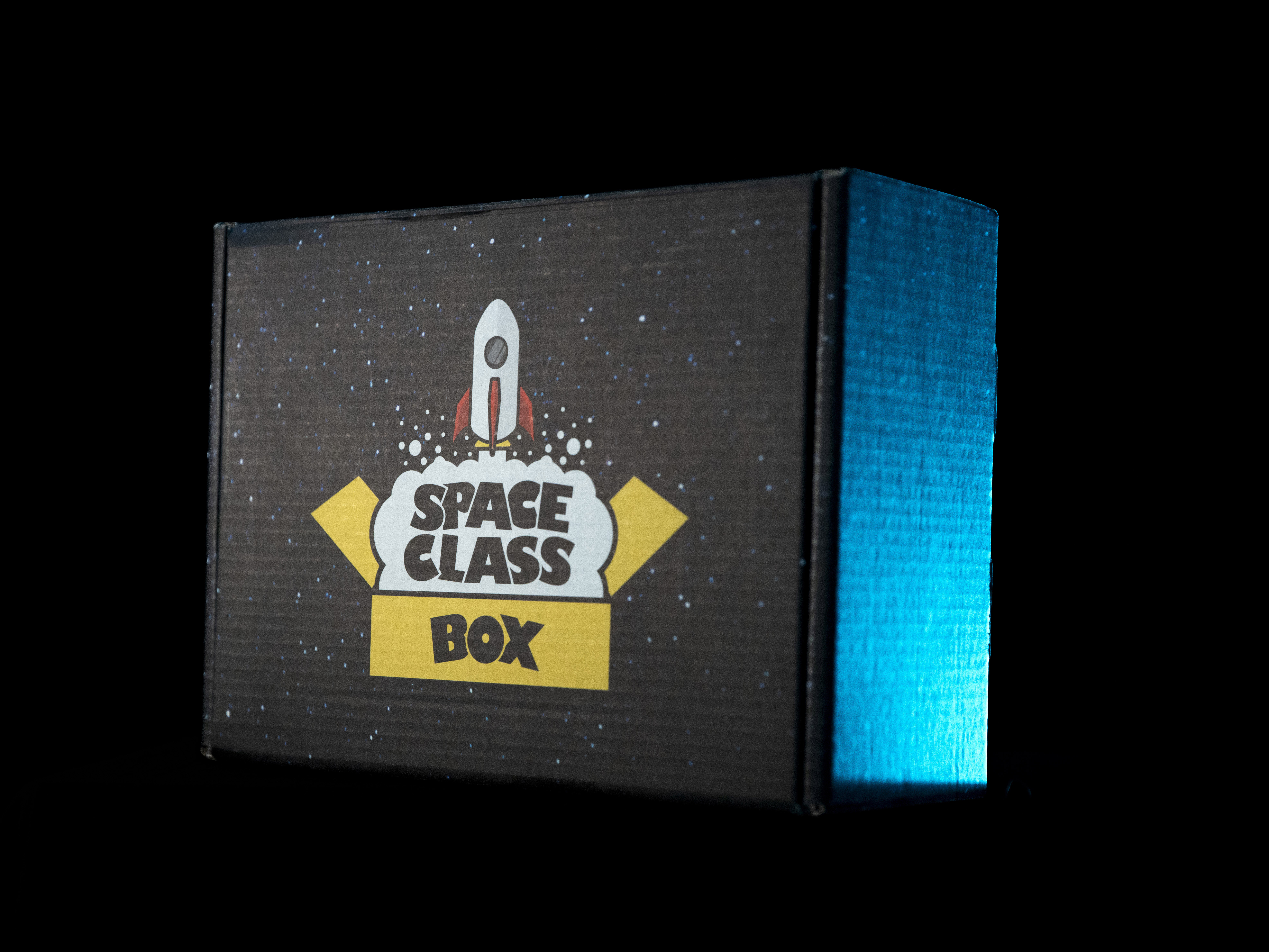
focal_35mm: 76
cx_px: 587
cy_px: 477
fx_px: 2786
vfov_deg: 19.4
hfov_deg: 25.7
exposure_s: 1/200
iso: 4000
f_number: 2.8
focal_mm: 70
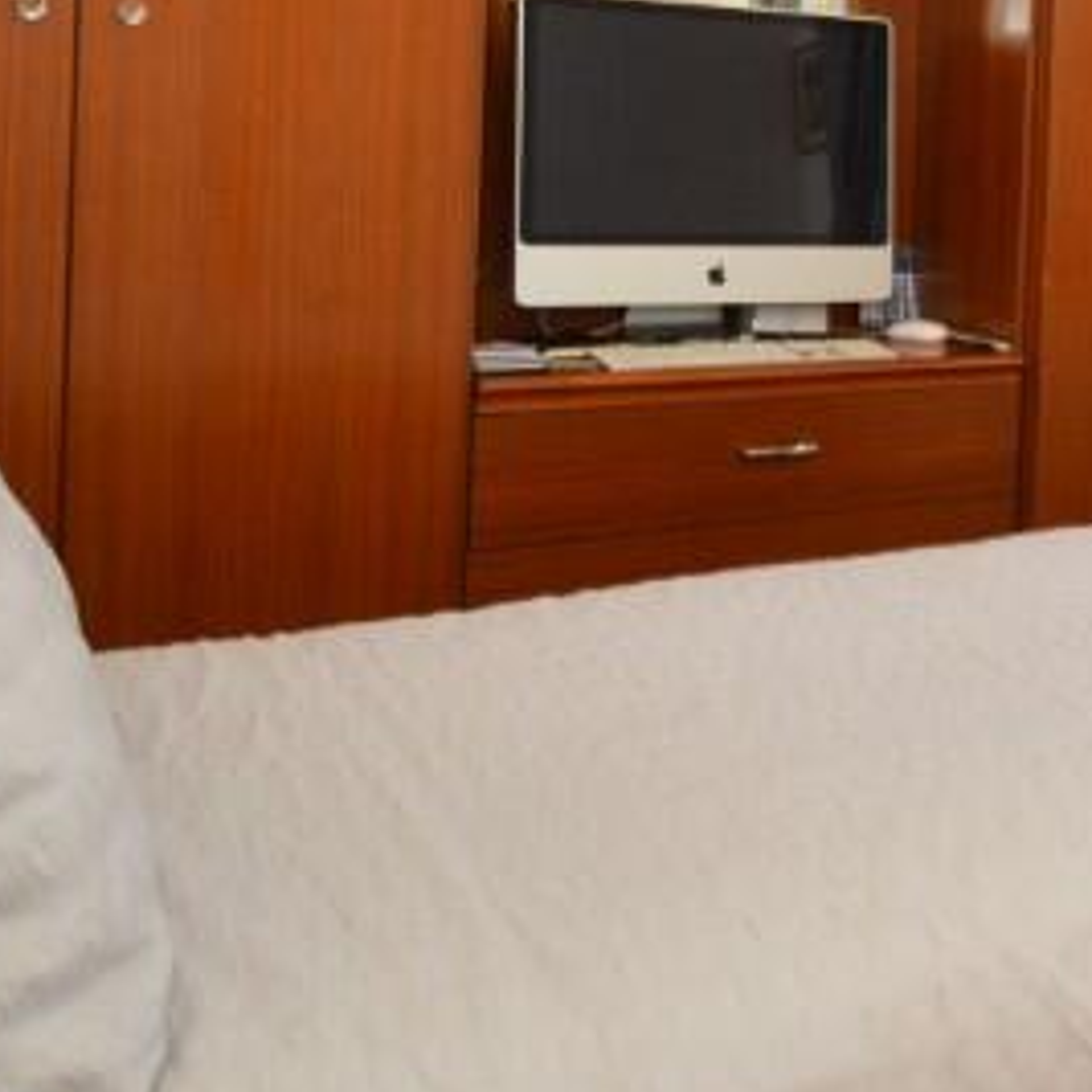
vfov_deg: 32.9
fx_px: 1749
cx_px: 1382
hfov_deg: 28.9
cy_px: 115
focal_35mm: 49
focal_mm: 10
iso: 400
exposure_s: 1/60
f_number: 4
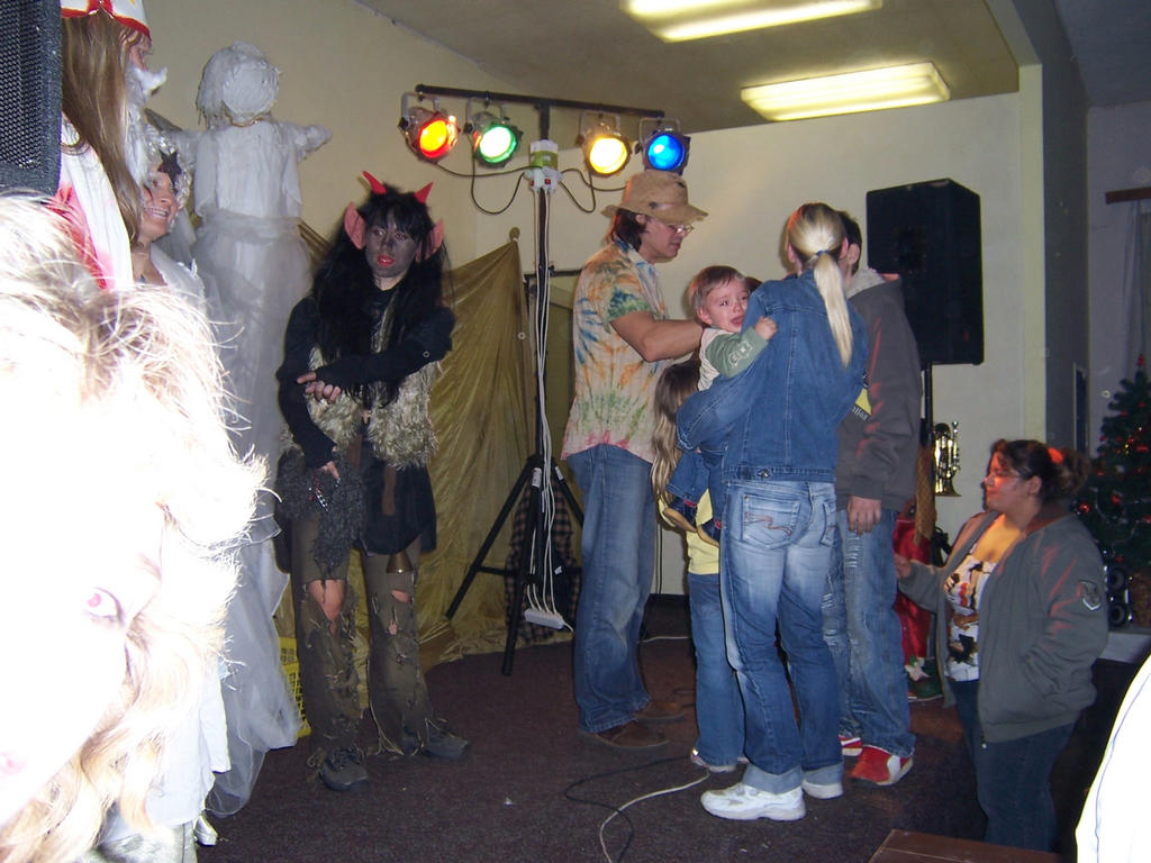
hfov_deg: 55.4
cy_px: 432
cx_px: 576
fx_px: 1097
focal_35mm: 33
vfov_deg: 42.9
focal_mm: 5.5
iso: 80
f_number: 2.8
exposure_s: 1/60
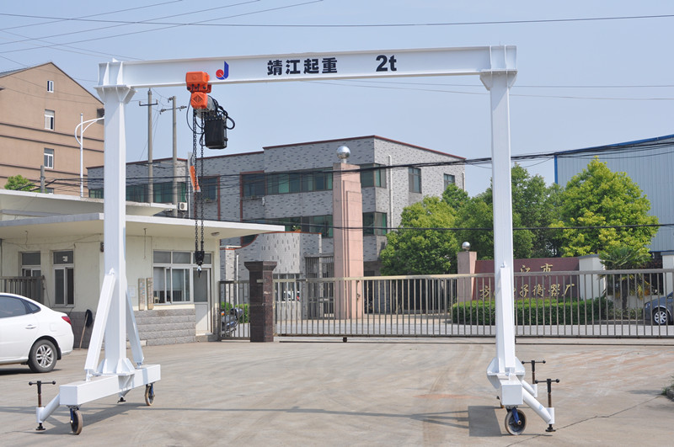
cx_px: 337
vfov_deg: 25.7
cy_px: 224
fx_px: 982
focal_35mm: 52
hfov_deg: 37.9
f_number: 9
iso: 200
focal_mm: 35
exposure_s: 1/320
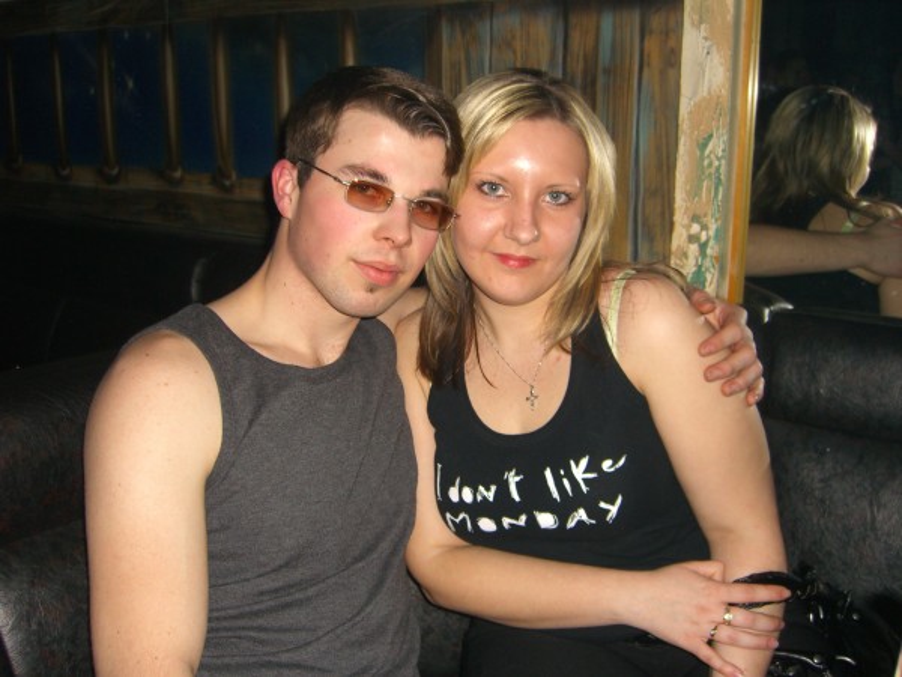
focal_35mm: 38
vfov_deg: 37.7
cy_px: 338
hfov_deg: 49.0
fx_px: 990
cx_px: 451
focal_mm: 7.9
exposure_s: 1/60
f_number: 2.8
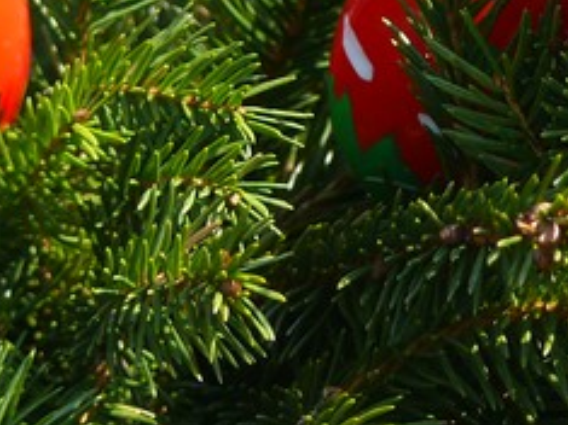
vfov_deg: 2.2
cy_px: -116
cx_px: 650
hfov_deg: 2.9
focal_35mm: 686
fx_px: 11251
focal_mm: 45.4
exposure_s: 1/125
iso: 100
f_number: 4
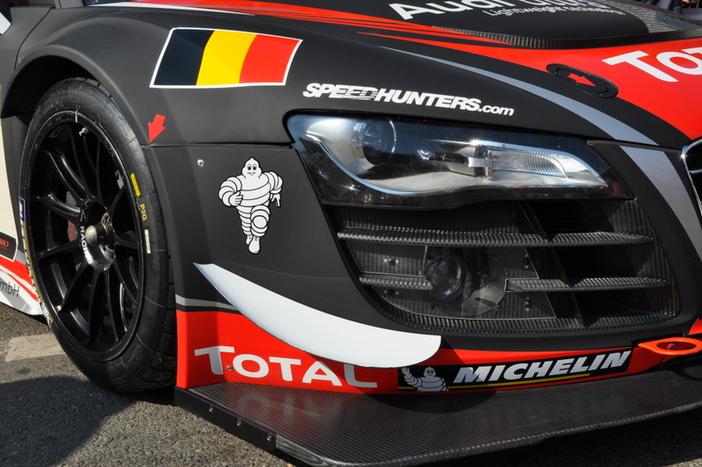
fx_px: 848
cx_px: 351
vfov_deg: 30.8
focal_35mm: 44
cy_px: 234
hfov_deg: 45.0
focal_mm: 29
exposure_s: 1/250
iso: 320
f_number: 16
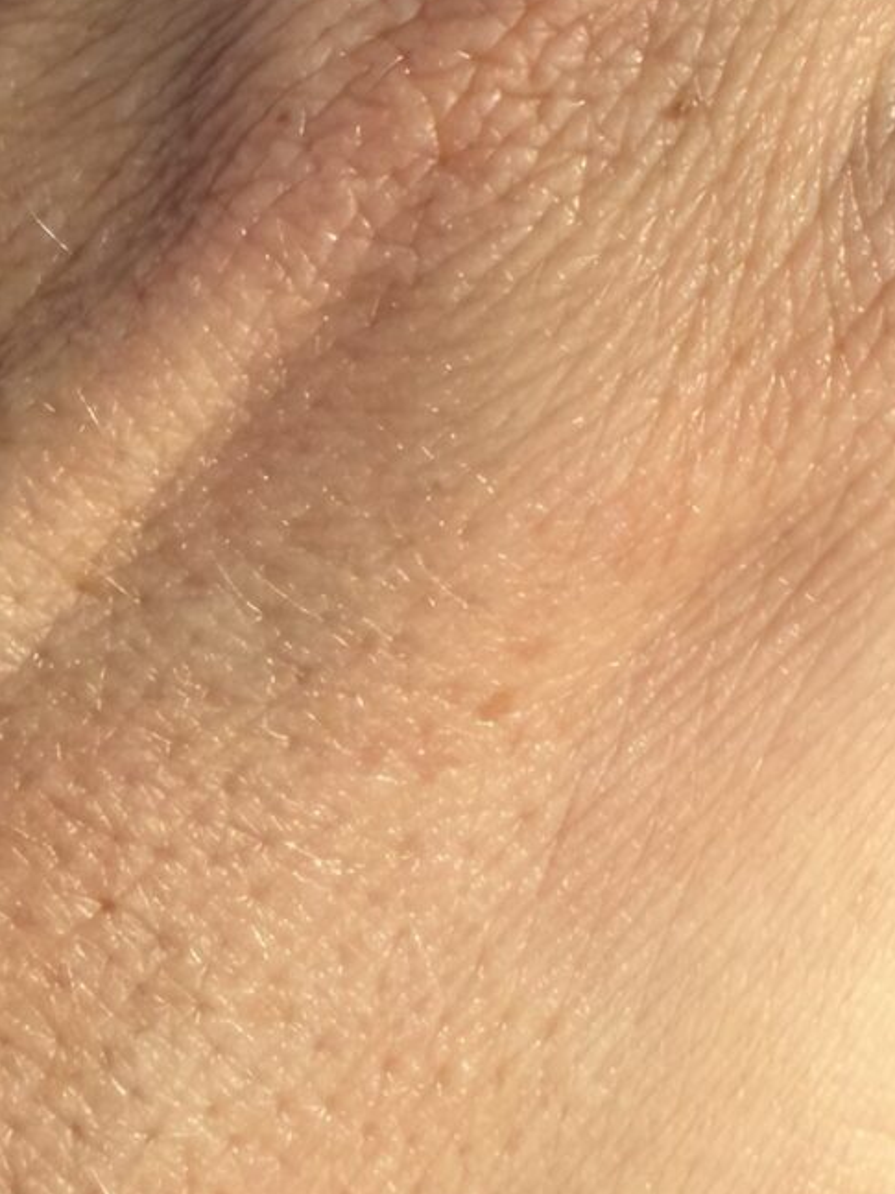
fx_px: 3276
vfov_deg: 20.0
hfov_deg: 15.3
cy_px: -26
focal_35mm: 95
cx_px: 912
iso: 40
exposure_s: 1/957
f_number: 2.2
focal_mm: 2.22
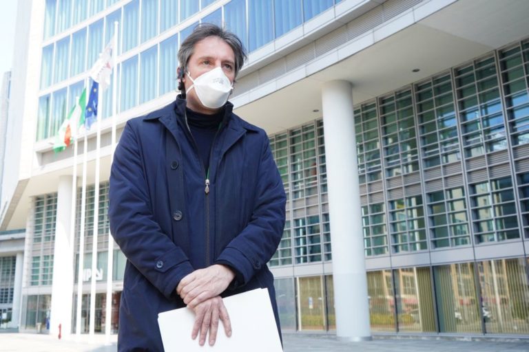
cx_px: 264
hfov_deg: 54.4
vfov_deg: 37.9
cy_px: 176
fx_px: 514
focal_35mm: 35
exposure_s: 1/1000
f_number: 8
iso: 2500
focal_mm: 35
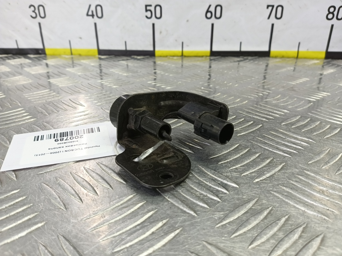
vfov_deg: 58.9
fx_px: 227
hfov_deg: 73.9
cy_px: 128
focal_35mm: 23
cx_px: 171
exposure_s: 1/50
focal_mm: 4.11
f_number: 1.6
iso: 130
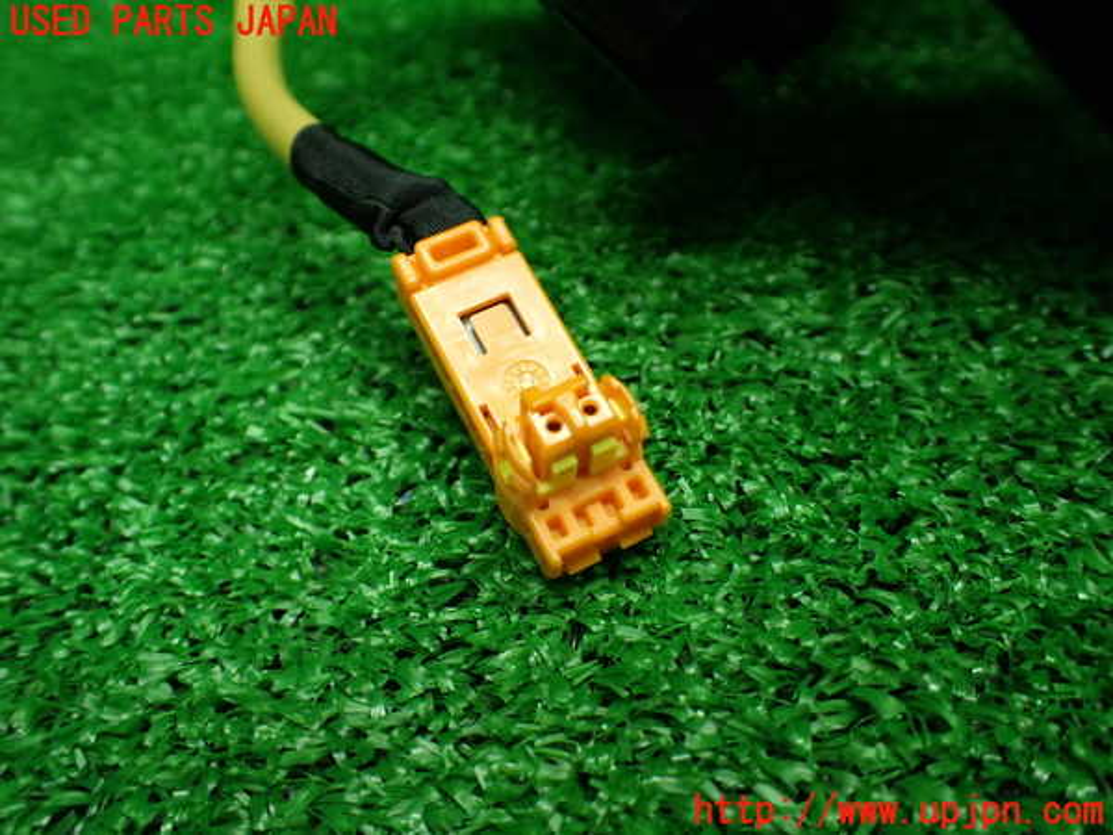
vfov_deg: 46.8
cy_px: 418
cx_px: 556
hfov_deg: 60.0
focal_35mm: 30
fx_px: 965
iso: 500
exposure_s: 1/125
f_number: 2.3
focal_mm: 5.4
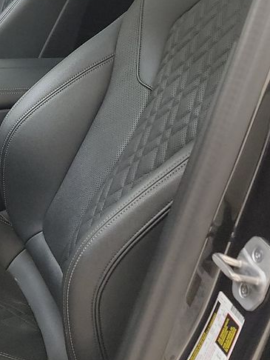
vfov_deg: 24.4
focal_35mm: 79
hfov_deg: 17.0
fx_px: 821
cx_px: -132
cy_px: 78
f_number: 1.8
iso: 260
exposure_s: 1/59
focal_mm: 6.7
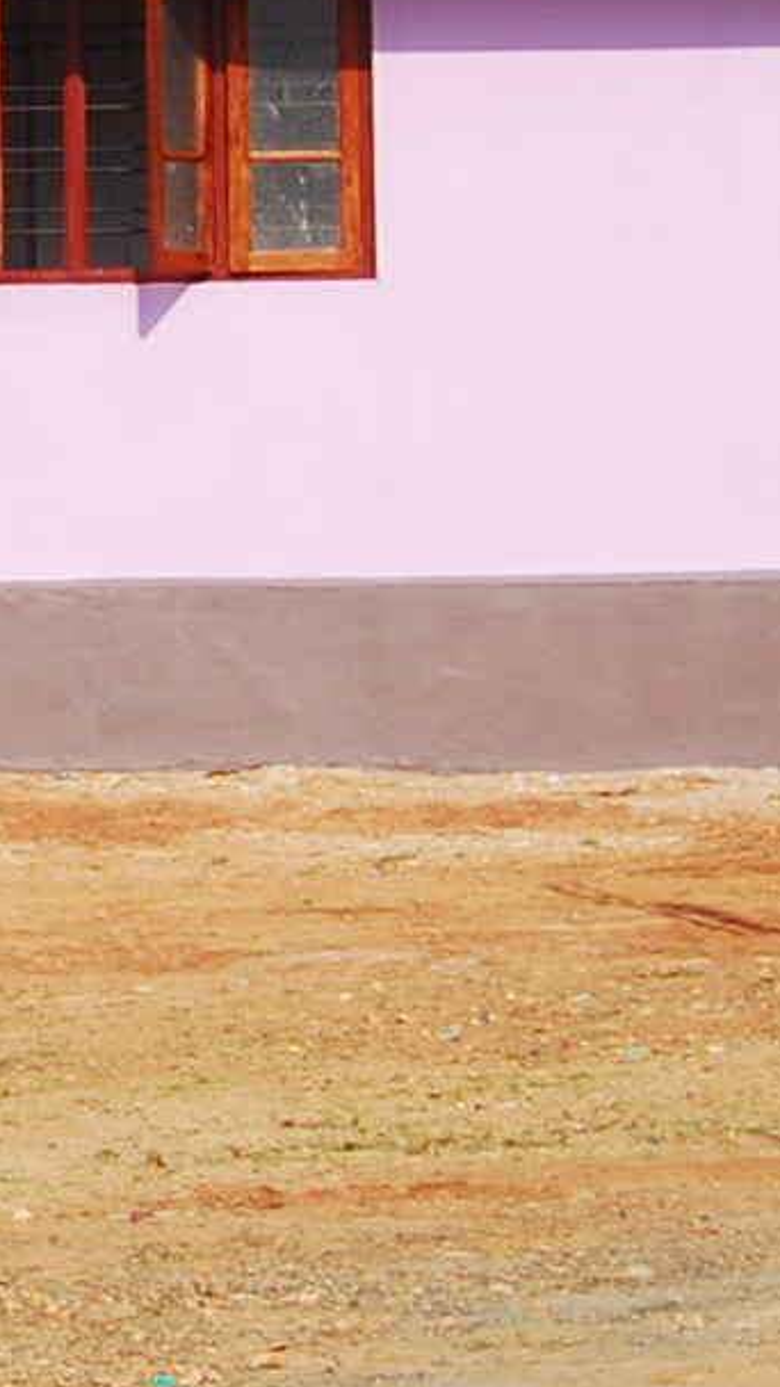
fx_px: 8825
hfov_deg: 4.8
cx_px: -1594
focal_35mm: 240
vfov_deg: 9.0
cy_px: 141
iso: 200
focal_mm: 32
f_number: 9
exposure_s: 1/320
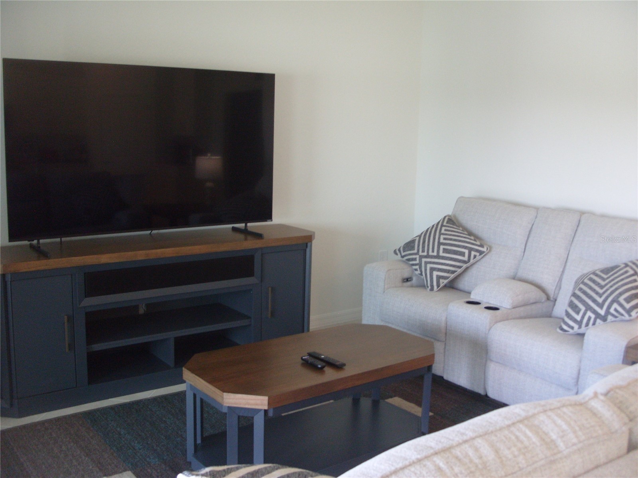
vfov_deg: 40.7
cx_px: 319
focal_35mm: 35
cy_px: 239
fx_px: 645
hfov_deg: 52.6
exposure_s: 1/45
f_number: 2.8
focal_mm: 7.8
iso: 200
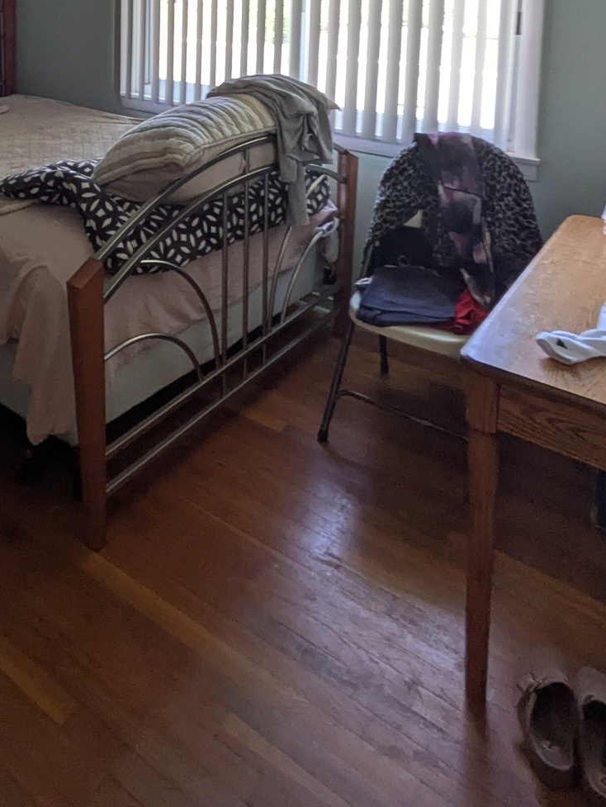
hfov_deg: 41.8
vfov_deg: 47.4
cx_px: 160
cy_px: 27
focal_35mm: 33
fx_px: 769
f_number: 2.2
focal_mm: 1.83
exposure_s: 1/60
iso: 76
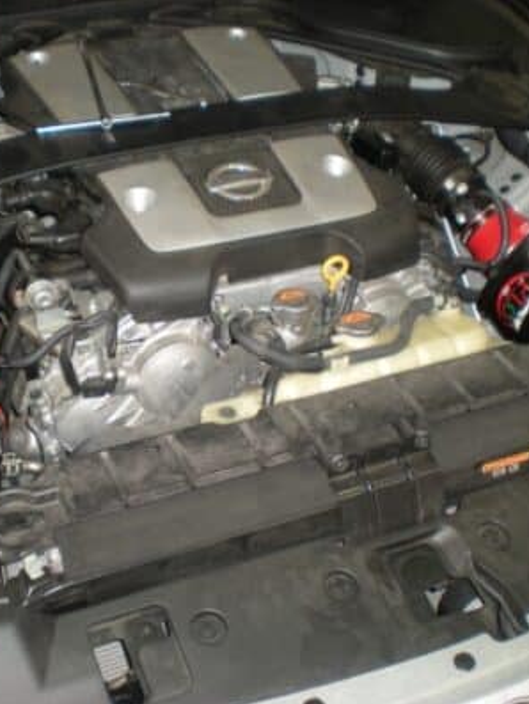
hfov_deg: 28.6
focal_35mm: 51
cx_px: 248
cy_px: 353
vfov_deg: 37.5
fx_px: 1039
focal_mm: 6.3
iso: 172
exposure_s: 1/60
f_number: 3.1
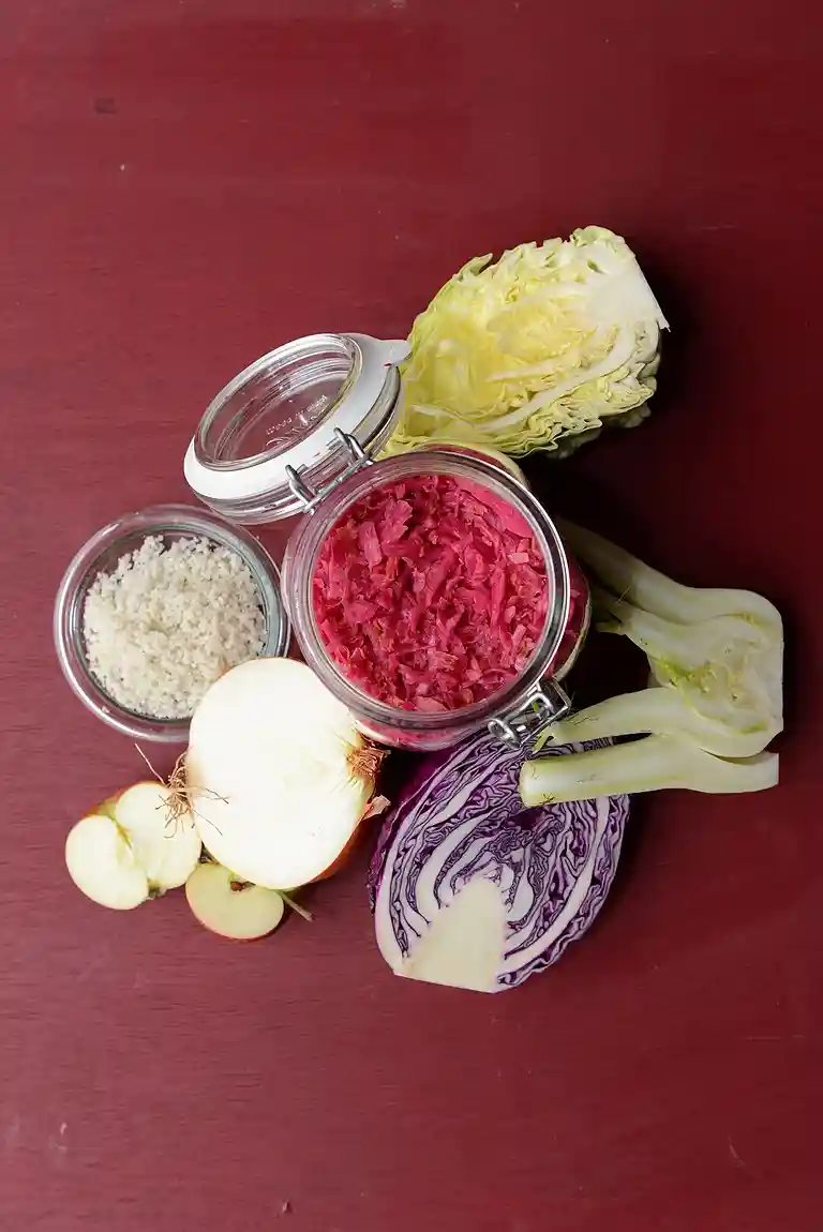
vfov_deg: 53.1
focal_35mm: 36
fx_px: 1233
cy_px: 616
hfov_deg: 36.9
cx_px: 412
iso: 400
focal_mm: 36
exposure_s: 1/160
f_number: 6.3
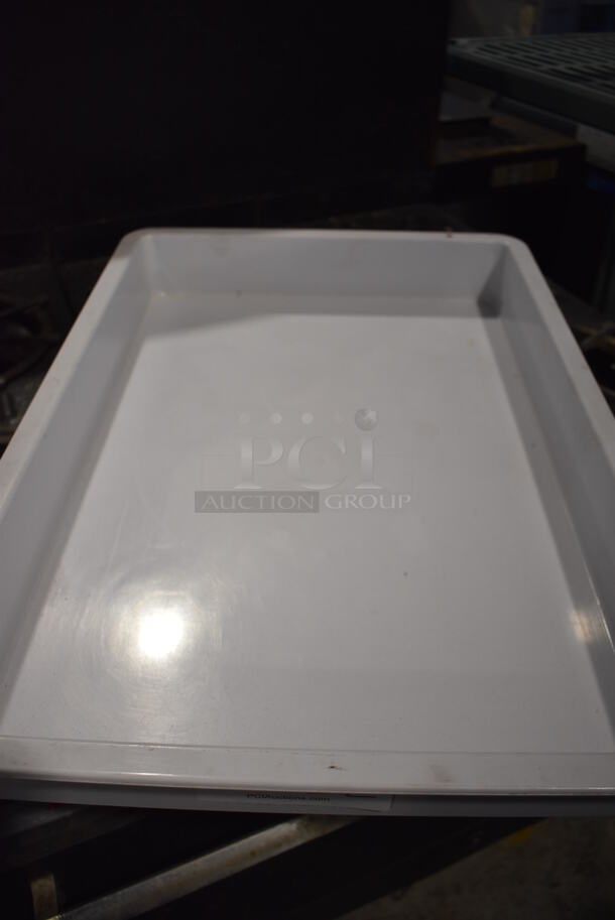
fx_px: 691
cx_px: 308
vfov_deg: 67.3
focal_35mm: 27
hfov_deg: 48.0
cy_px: 460
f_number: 3.5
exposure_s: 1/250
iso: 800
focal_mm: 18
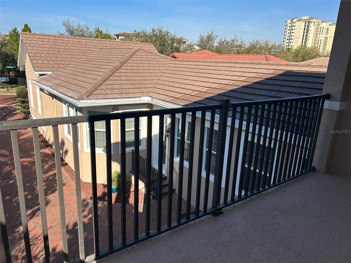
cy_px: 132
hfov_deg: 67.3
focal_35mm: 26
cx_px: 176
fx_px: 264
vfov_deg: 53.1
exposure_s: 1/3704
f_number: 1.5
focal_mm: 5.7
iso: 50
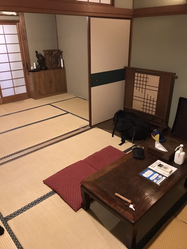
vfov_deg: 63.4
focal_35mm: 28
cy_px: 124
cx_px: 94
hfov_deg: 49.7
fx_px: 202
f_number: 1.8
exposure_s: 1/5
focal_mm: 3.99
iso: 100
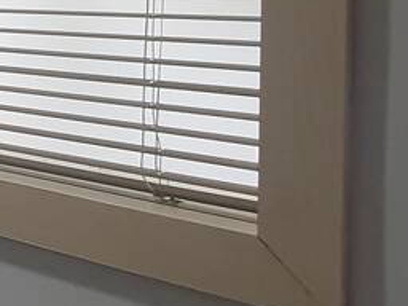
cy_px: -22
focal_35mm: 73
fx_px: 860
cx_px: -344
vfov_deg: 19.4
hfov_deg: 19.4
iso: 320
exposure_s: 1/40
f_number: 2.2
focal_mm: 1.8
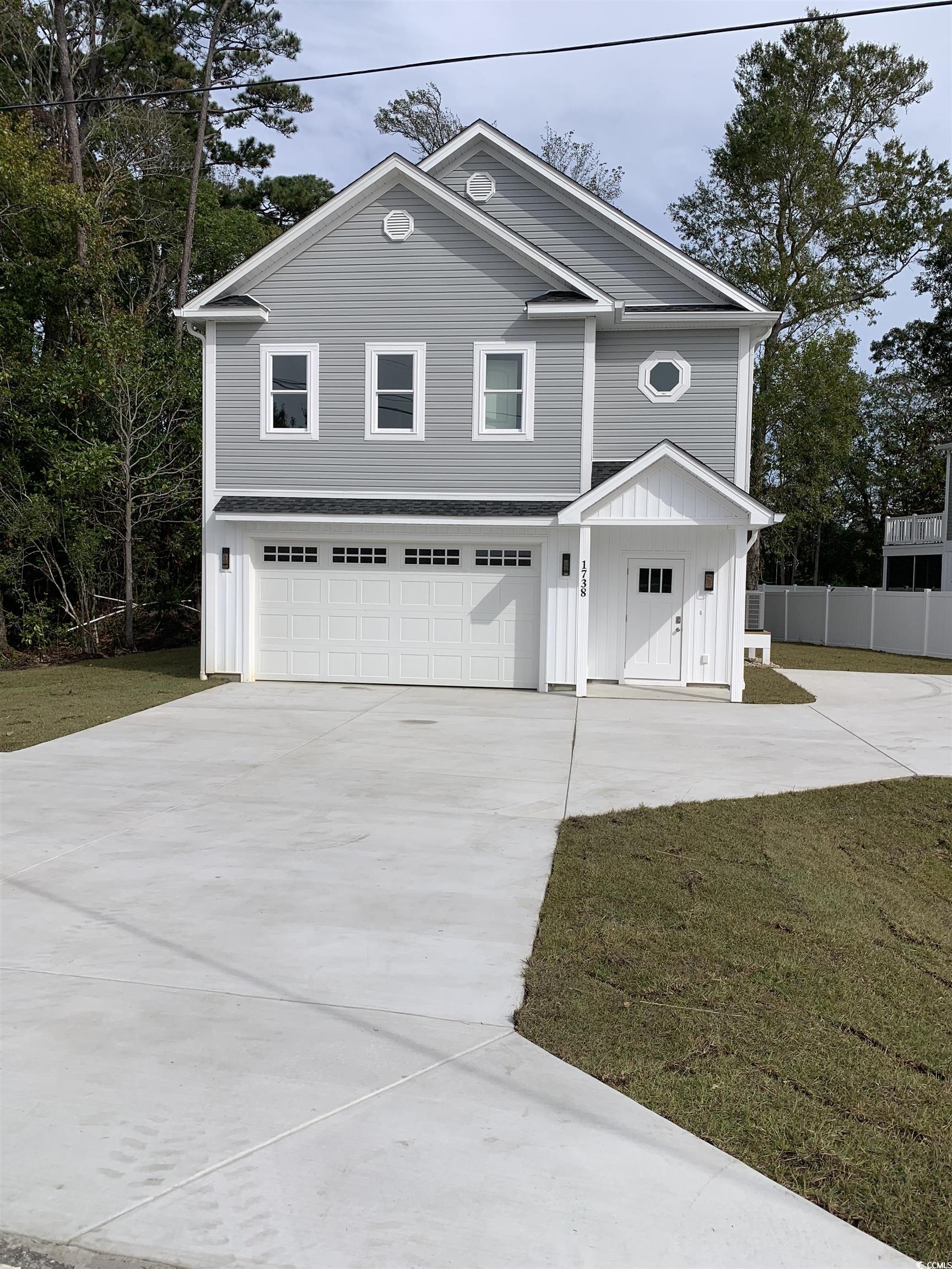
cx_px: 476
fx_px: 953
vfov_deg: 67.3
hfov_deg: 53.1
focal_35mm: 26
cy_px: 634
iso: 25
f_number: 1.8
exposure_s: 1/3788
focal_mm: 4.25
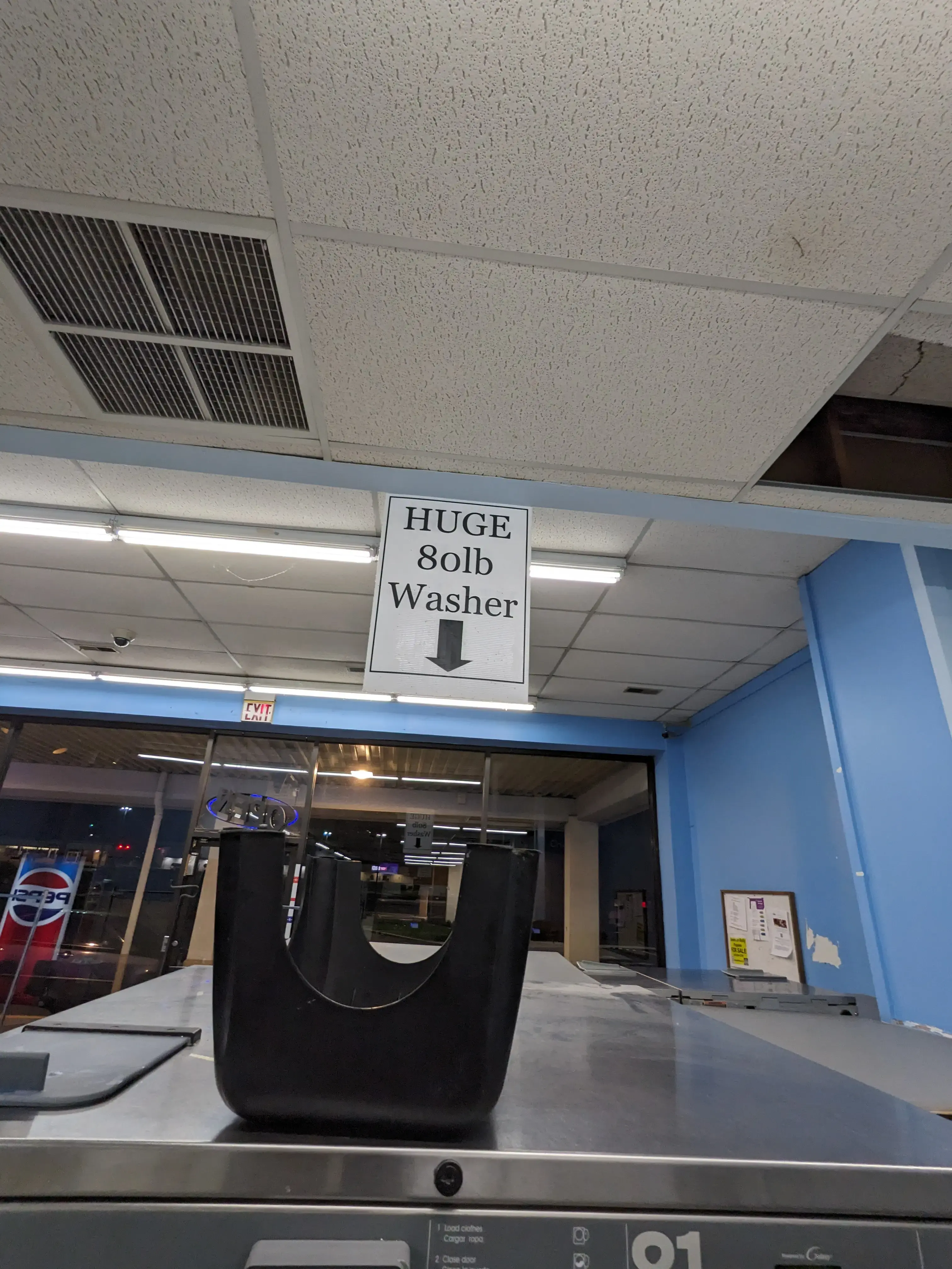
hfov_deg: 78.1
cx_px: 476
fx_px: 587
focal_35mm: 16
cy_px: 634
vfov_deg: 94.5
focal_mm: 2.22
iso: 181
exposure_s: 1/120
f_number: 2.2
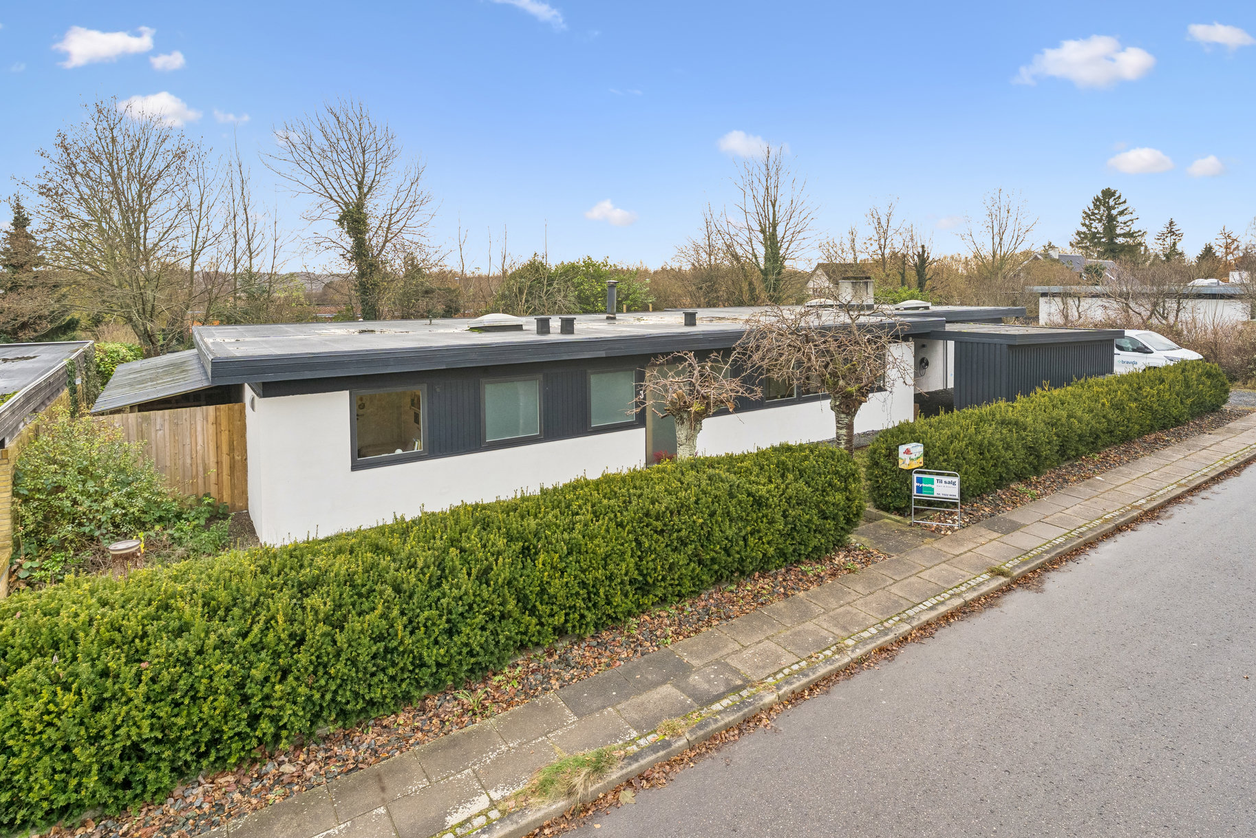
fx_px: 671
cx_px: 646
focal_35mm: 19
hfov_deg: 86.2
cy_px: 391
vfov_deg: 63.9
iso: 1000
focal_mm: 17.2
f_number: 7.1
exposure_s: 1/250
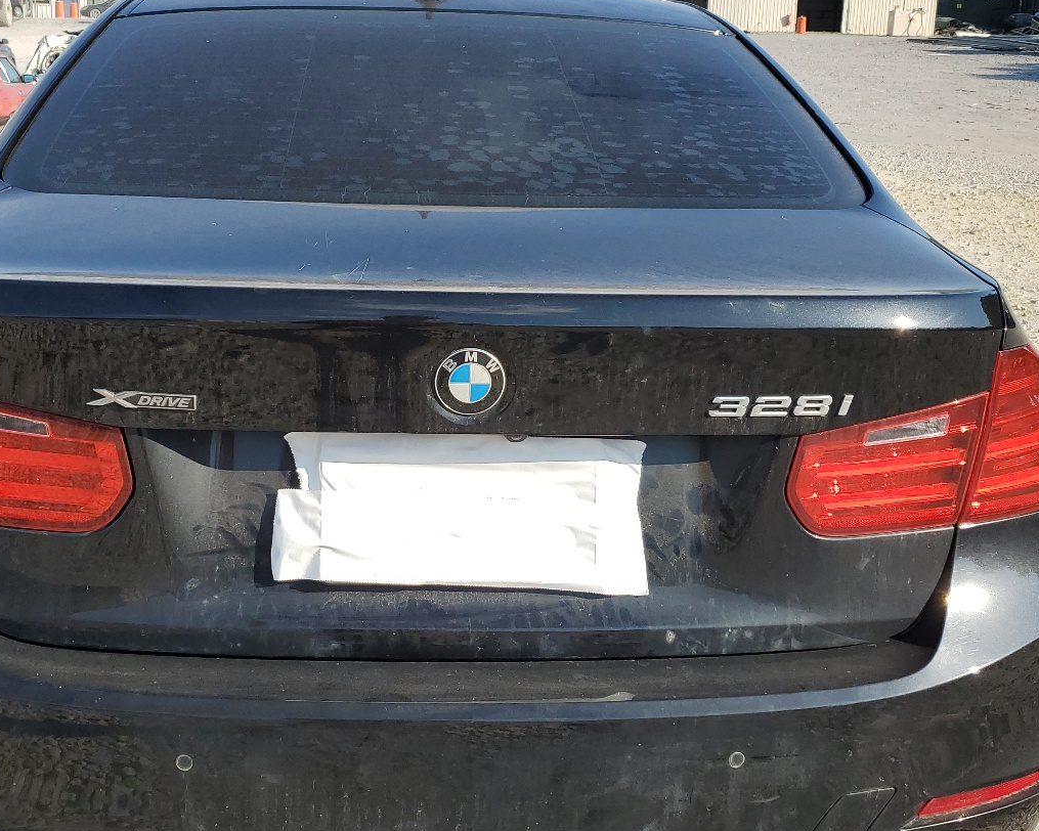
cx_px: 468
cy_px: 391
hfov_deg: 45.7
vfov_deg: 37.3
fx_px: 1230
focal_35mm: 40
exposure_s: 1/2500
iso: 50
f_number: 1.5
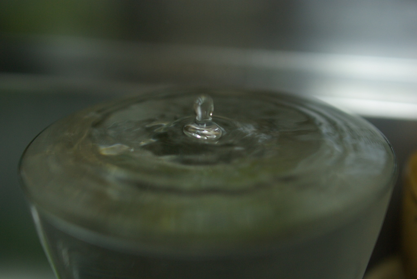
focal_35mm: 45
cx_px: 208
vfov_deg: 29.9
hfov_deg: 43.6
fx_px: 522
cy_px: 140
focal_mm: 30
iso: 400
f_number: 2
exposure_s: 1/90
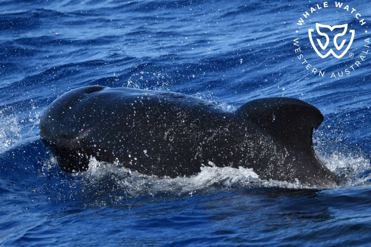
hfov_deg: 5.4
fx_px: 3915
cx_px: 186
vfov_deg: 3.6
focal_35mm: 380
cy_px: 124
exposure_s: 1/8000
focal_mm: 380
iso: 1250
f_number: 6
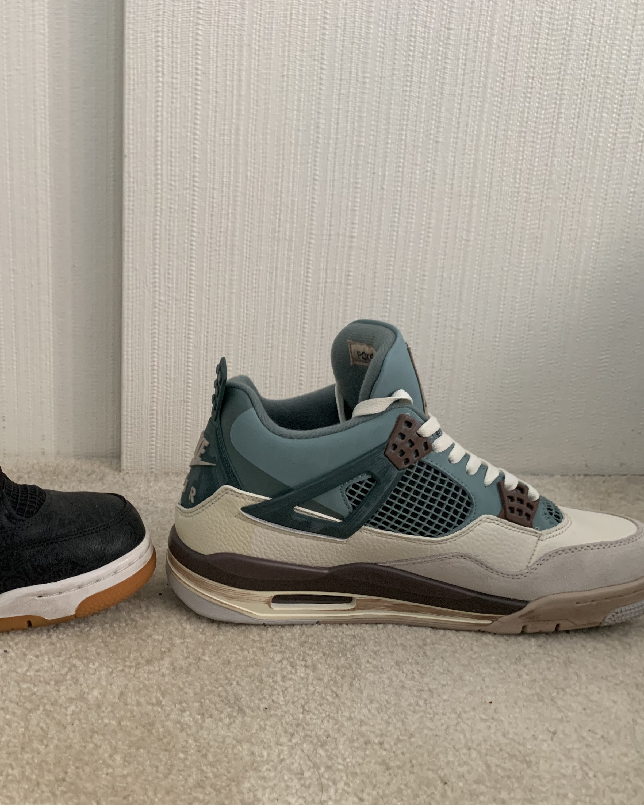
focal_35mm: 34
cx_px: 151
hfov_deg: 41.9
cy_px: 403
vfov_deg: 52.8
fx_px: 810
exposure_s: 1/60
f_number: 1.8
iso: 320
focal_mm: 4.25
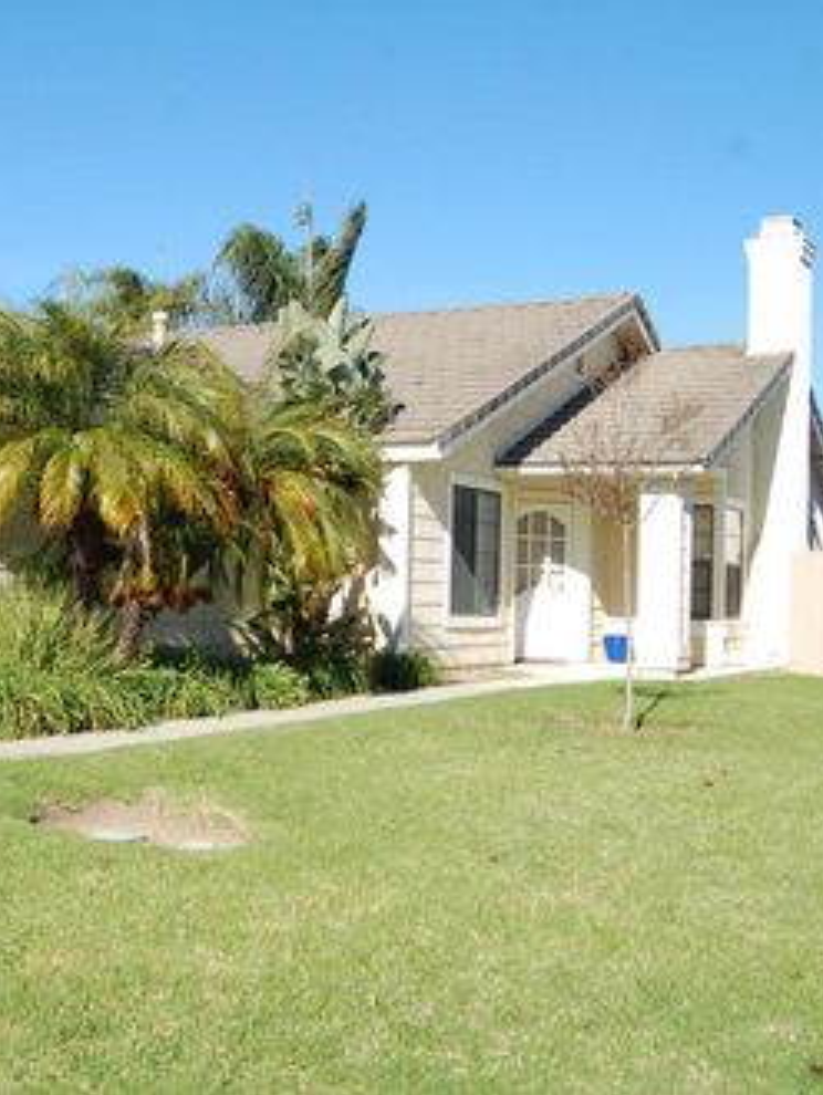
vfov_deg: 39.6
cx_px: 189
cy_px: 546
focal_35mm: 48
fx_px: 1520
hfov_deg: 29.7
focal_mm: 22
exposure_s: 1/400
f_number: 10
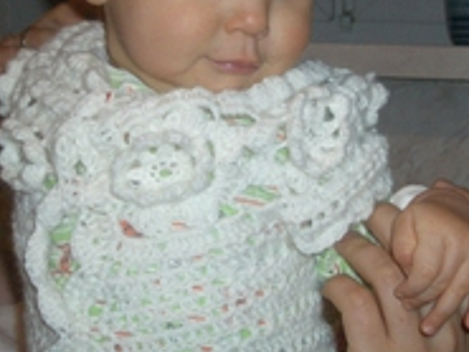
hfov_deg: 23.0
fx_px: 1152
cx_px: 271
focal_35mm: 85
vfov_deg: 17.3
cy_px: 101
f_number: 2.6
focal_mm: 5.8
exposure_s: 1/60
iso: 100
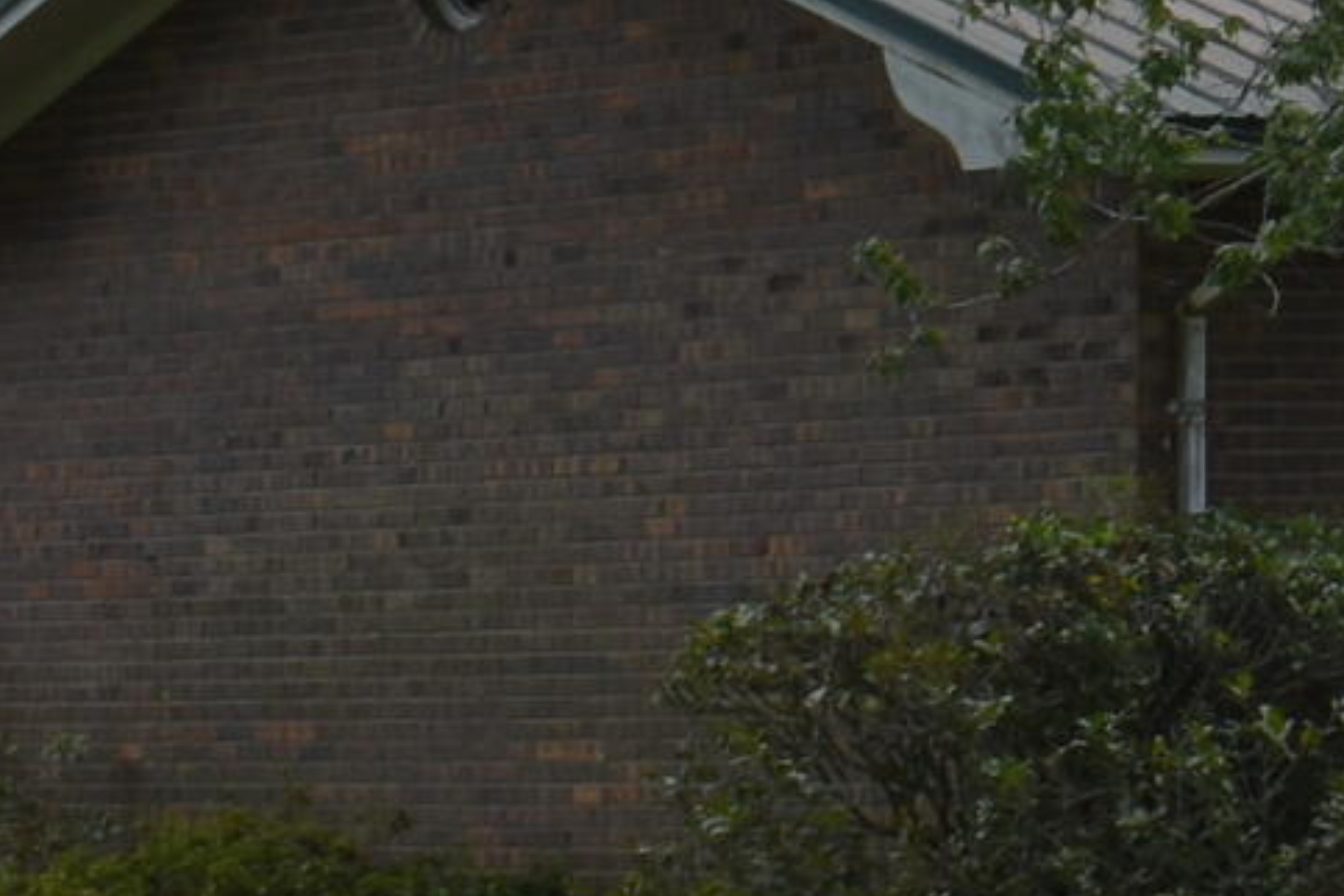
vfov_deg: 5.7
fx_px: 9034
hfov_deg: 8.0
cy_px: -159
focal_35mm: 242
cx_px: 2855
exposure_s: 1/200
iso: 100
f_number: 9
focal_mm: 26
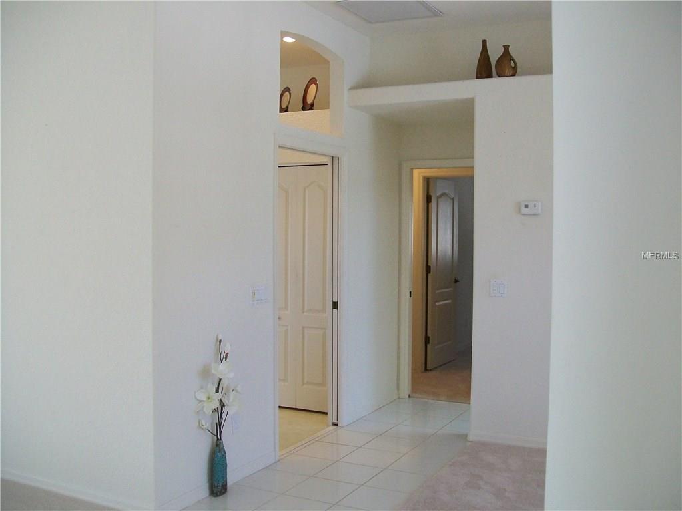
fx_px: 709
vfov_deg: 39.7
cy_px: 256
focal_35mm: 36
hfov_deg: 51.4
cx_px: 341
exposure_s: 1/60
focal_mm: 6
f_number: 2.7
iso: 160
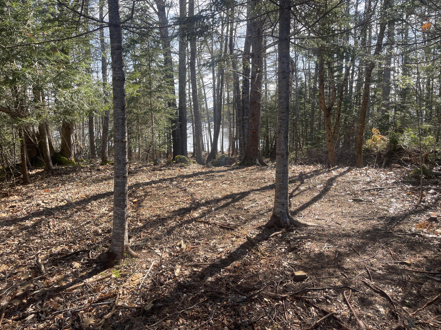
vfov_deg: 53.0
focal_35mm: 26
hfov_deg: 67.3
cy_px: 161
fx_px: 331
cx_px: 214
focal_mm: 5.1
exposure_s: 1/726
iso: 32
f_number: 1.6
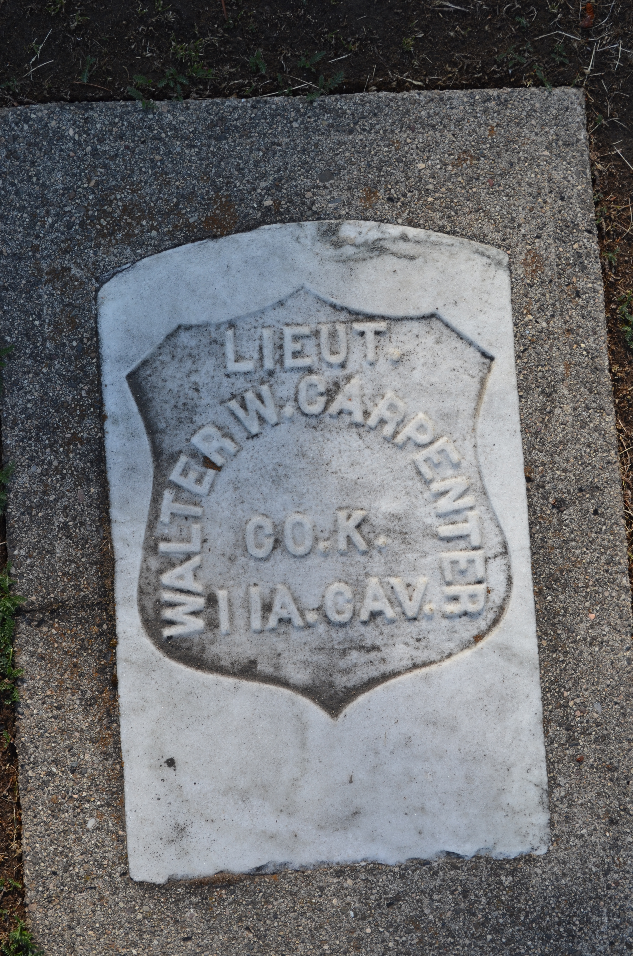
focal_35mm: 60
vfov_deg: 33.5
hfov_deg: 22.5
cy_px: 478
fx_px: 1590
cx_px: 316
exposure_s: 1/200
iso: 200
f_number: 7.1
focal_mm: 40
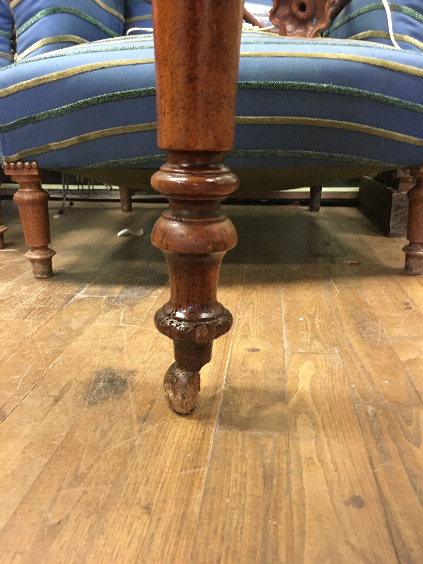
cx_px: 212
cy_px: 282
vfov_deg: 61.7
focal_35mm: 29
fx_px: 472
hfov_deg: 48.2
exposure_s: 1/17
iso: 400
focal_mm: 4.15
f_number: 2.2
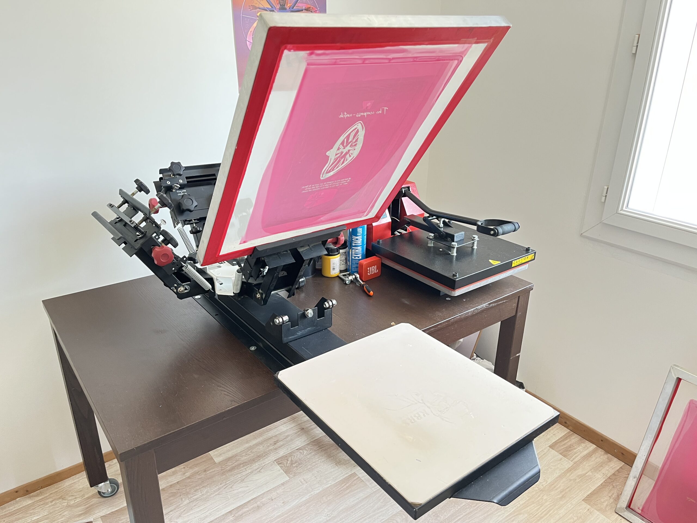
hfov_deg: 67.3
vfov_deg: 53.1
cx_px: 348
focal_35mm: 26
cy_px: 262
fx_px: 524
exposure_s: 1/60
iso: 200
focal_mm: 5.1
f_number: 1.6
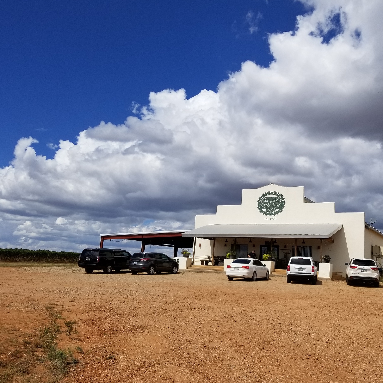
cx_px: 239
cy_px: 193
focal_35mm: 31
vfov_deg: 52.5
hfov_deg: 52.0
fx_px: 388
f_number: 1.7
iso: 50
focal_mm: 4.3
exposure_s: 1/6272
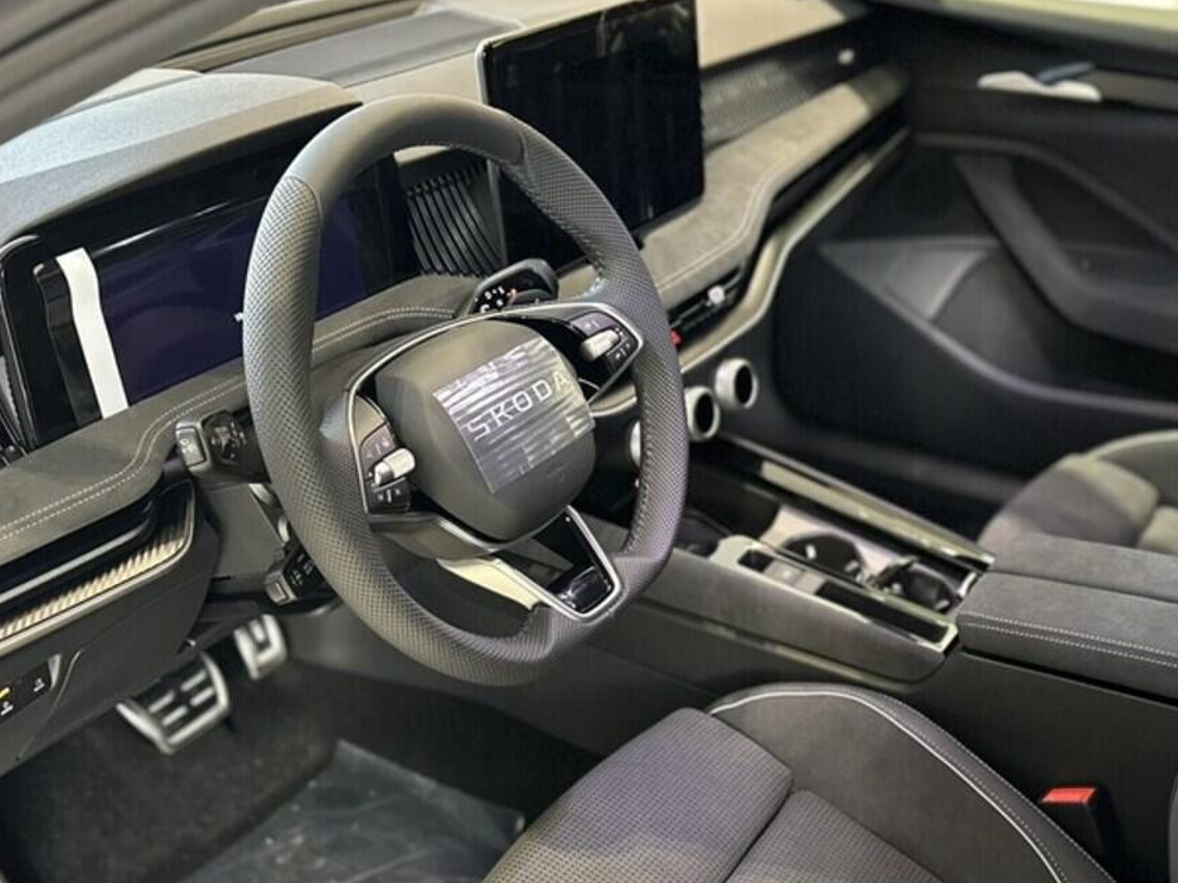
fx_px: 1395
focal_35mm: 41
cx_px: 707
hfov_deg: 45.5
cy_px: 657
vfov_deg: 34.4
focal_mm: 6.86
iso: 640
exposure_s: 1/50
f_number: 1.78
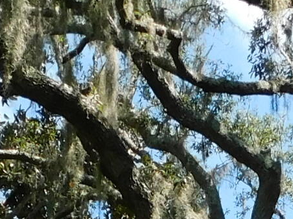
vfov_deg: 8.5
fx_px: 1295
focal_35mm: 153
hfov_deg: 12.9
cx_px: 152
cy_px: 587
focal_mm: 4
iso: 125
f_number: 3
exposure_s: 1/640
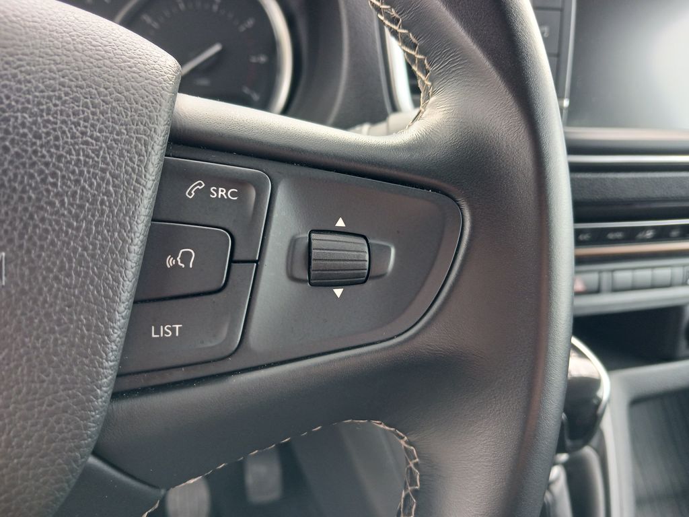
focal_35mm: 27
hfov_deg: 65.3
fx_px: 537
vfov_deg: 51.4
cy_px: 258
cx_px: 344
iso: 160
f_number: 1.8
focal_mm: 4
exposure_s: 1/50
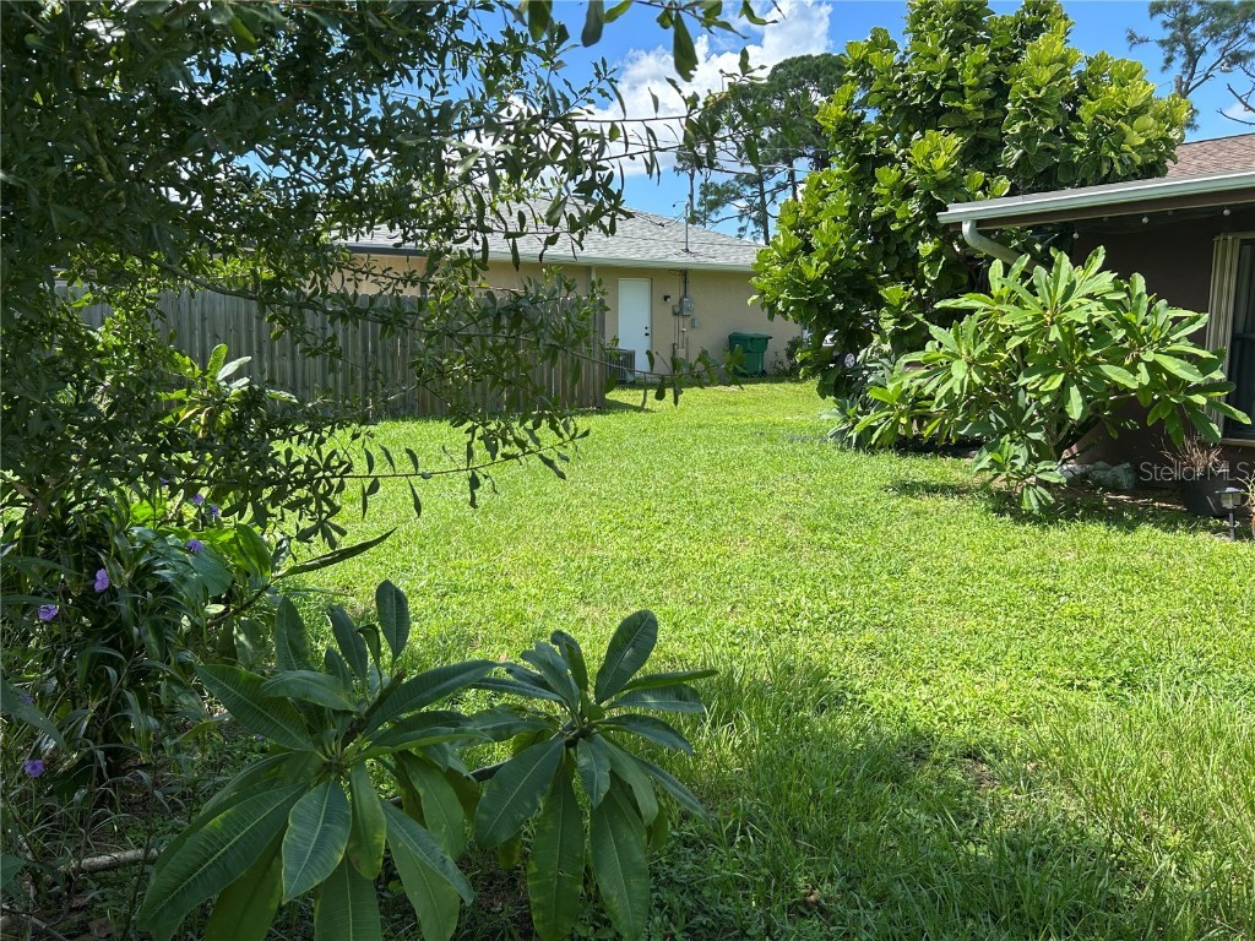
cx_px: 628
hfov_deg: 67.3
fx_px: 943
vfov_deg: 53.1
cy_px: 470
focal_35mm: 26
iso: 50
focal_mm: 5.7
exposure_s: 1/1669
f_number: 1.5
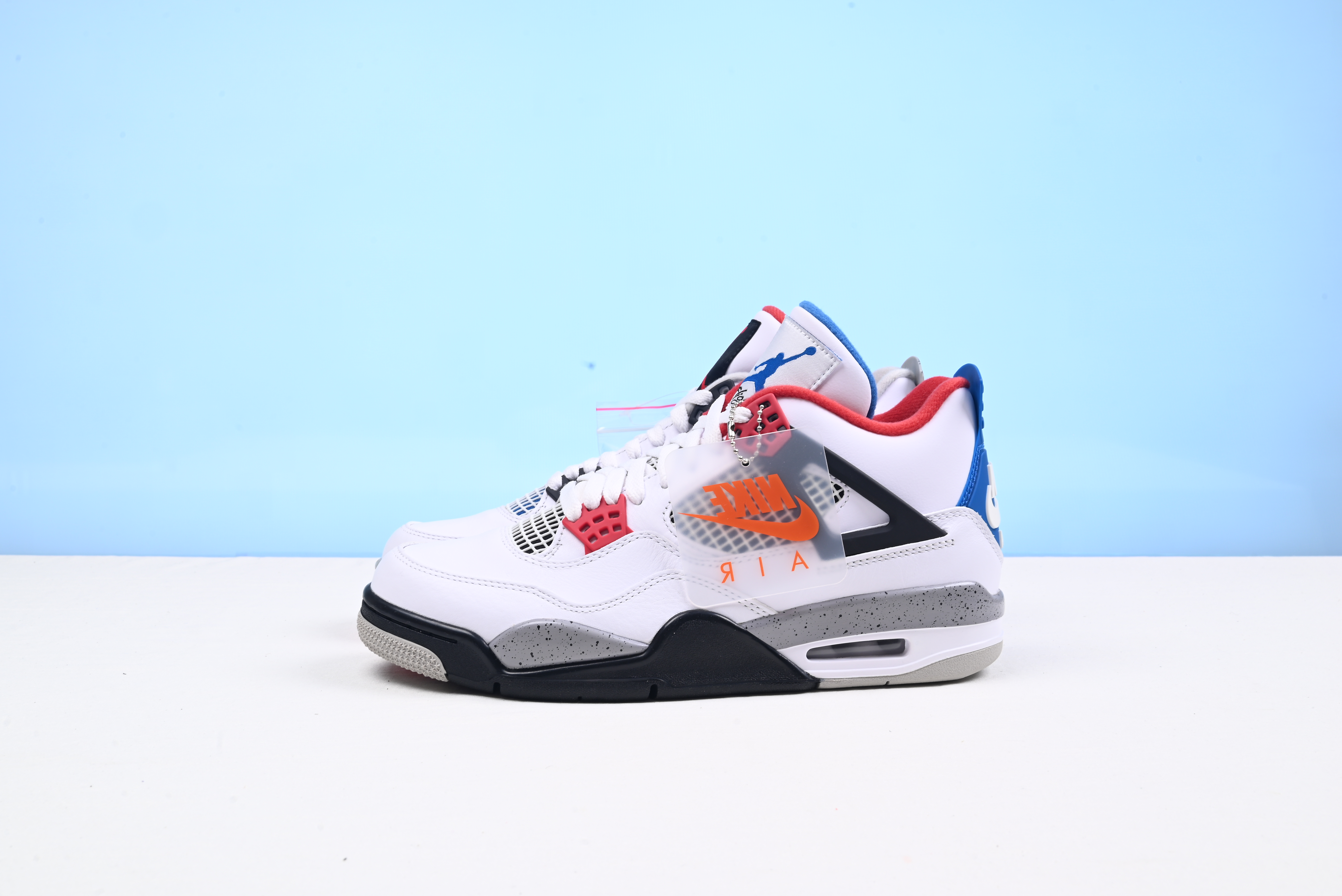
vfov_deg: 33.4
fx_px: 1492
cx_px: 671
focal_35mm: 40
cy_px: 448
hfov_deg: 48.4
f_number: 16
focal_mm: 40
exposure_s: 1/2
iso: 100
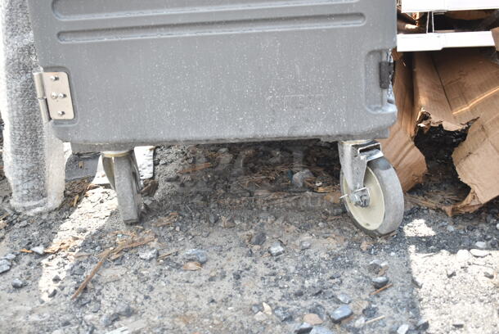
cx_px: 250
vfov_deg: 28.1
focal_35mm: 48
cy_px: 167
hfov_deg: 41.1
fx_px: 666
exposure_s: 1/125
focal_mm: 32
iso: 100
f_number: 5
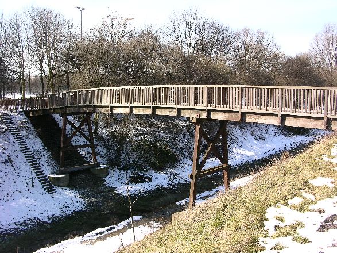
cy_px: 126
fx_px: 341
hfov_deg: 52.6
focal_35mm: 35
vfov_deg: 40.7
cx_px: 168
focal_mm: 8.9
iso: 50
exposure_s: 1/90.6
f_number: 5.6
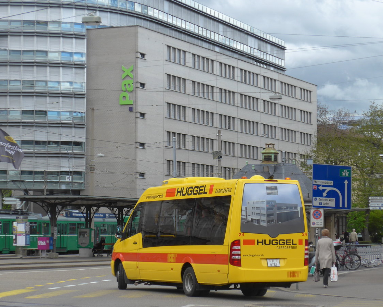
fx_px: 1304
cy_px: 154
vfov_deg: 13.4
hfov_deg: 16.7
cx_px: 199
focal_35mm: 115
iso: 160
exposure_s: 1/250
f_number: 4.9
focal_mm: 21.6
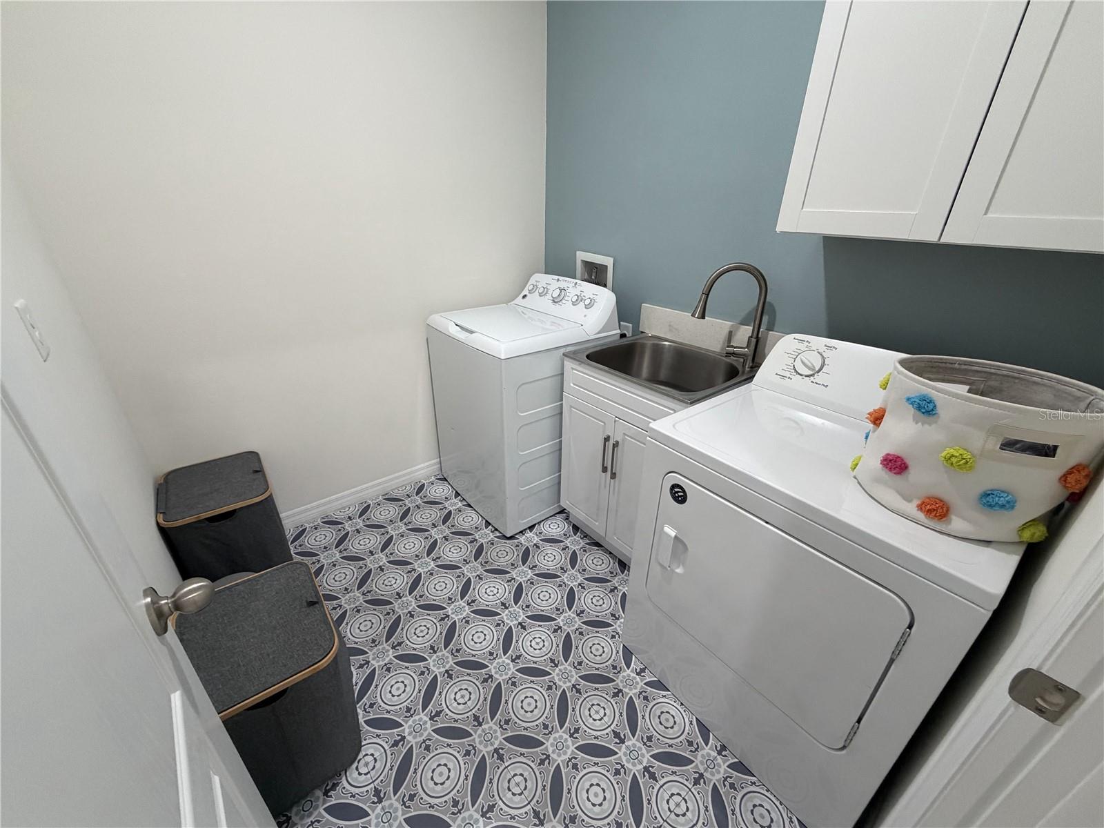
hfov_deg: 102.1
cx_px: 552
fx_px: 446
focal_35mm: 14
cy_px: 414
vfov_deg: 85.7
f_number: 2.2
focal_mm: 2.22
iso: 320
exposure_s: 1/120
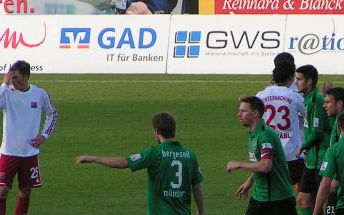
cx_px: 262
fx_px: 5456
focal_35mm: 582
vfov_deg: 2.3
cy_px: 155
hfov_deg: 3.6
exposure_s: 1/250
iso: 50
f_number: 4
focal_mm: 36.1
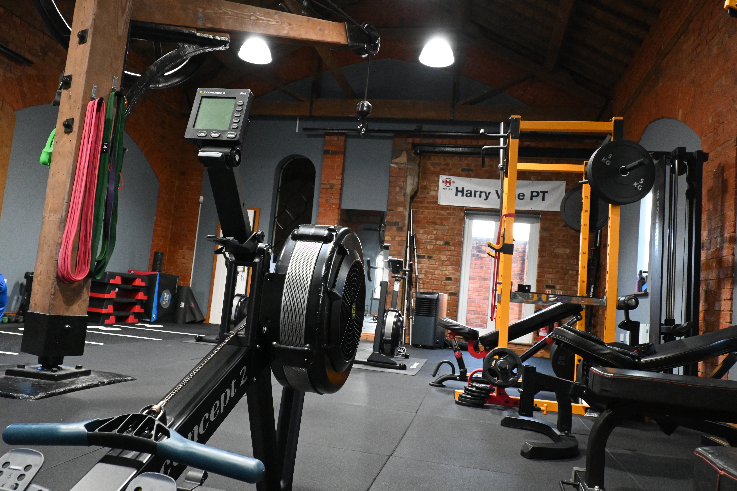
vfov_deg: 46.8
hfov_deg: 65.9
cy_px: 246
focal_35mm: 28
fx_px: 568
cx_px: 368
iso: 6400
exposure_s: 1/160
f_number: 6.3
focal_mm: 18.5
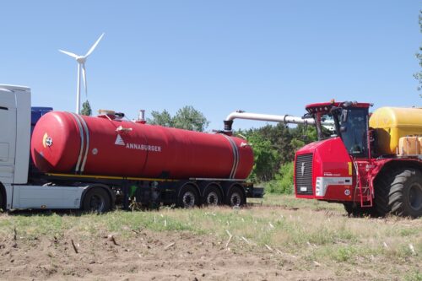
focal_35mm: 48
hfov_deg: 41.1
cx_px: 211
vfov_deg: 28.1
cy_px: 140
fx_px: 562
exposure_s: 1/200
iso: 100
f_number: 7.1
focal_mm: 32
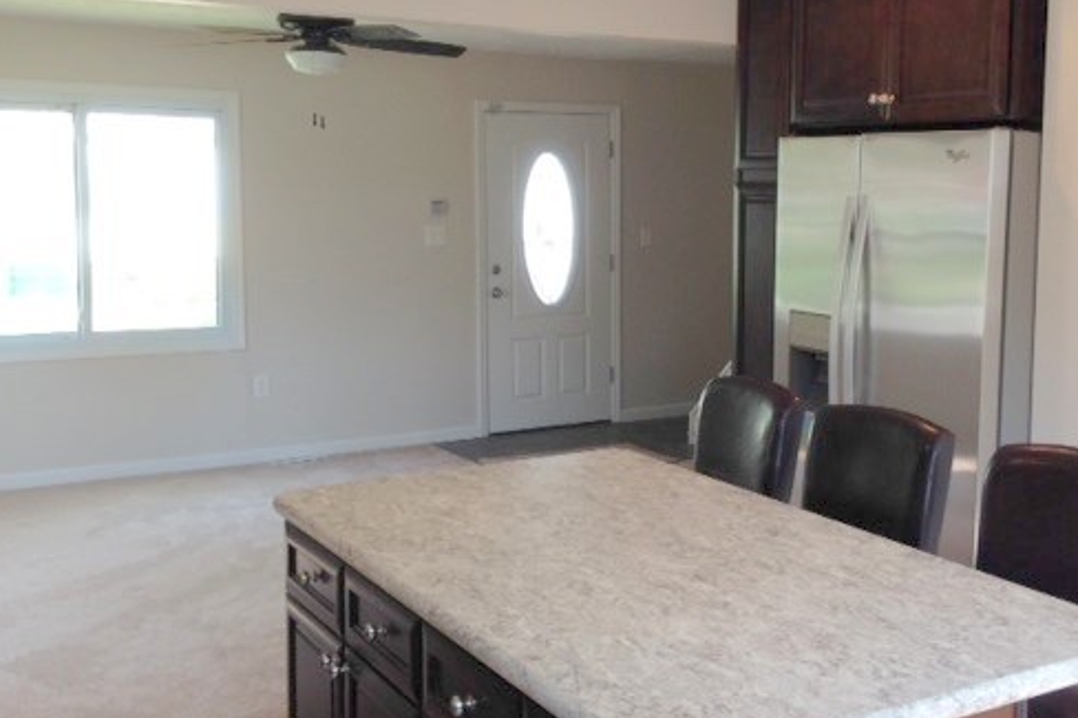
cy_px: 307
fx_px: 1347
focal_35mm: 45
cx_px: 616
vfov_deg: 29.8
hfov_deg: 43.5
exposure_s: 1/43
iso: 50
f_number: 2.4
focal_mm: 4.12
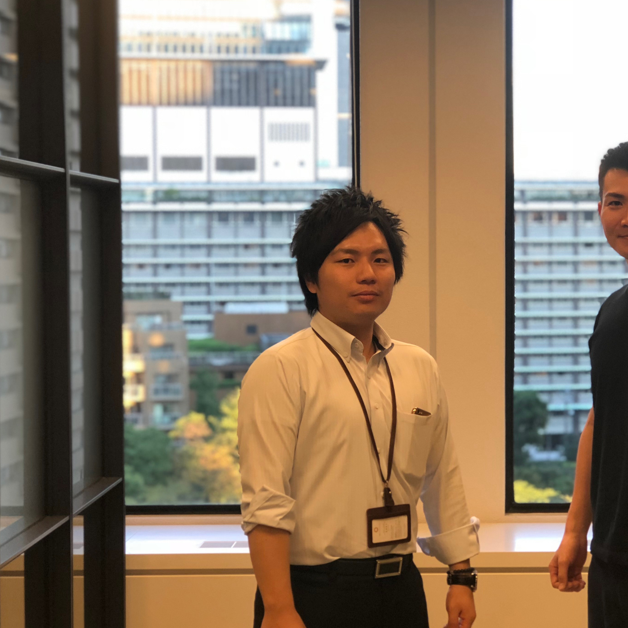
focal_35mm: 74
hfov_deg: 23.2
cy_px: 303
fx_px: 1519
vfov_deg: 23.4
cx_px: 448
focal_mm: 6.6
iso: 125
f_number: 2.8
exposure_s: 1/50
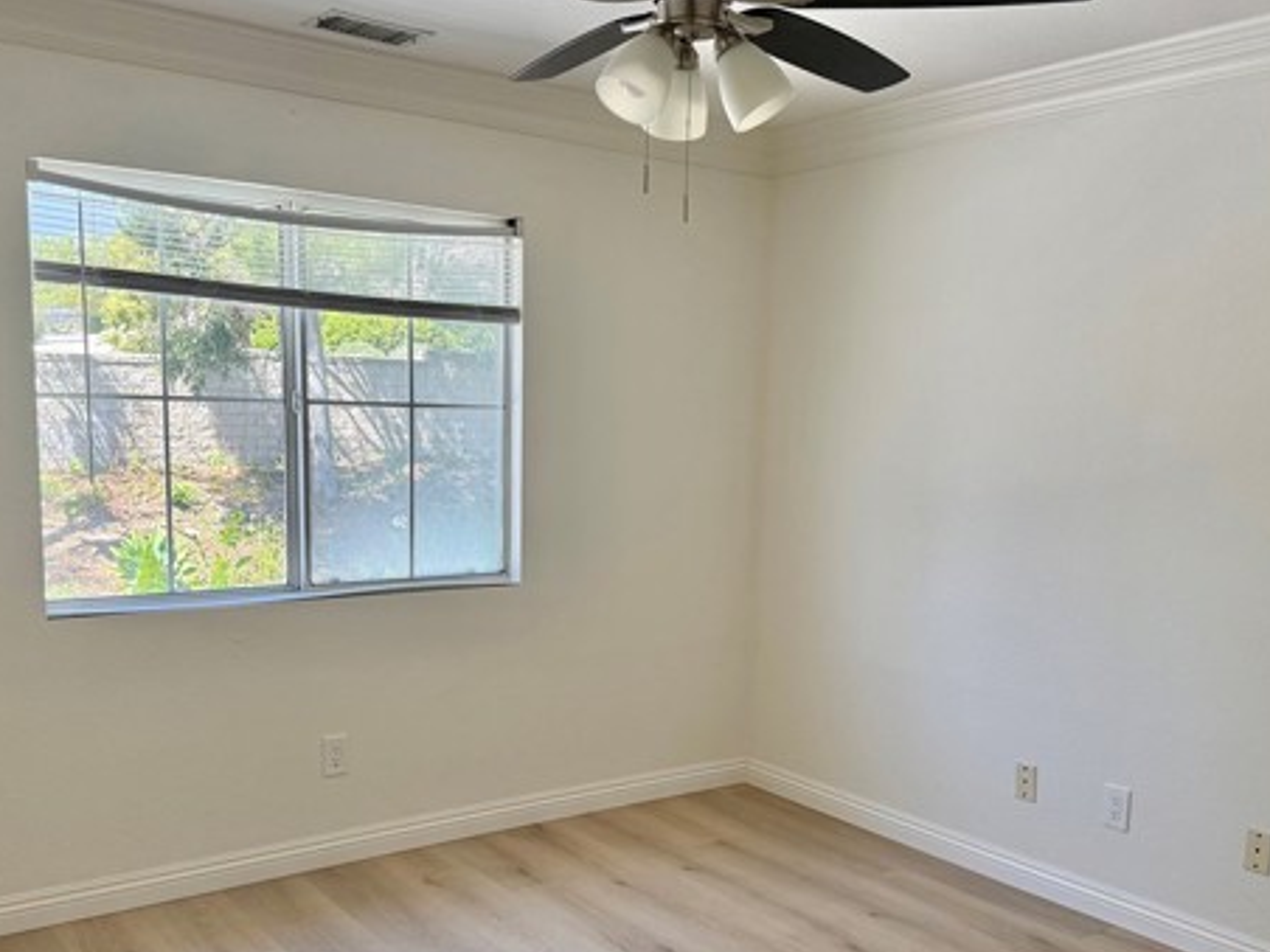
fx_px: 1247
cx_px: 610
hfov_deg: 53.9
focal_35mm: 34
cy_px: 573
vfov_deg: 41.6
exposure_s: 1/365
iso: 100
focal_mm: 6.76
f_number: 1.78
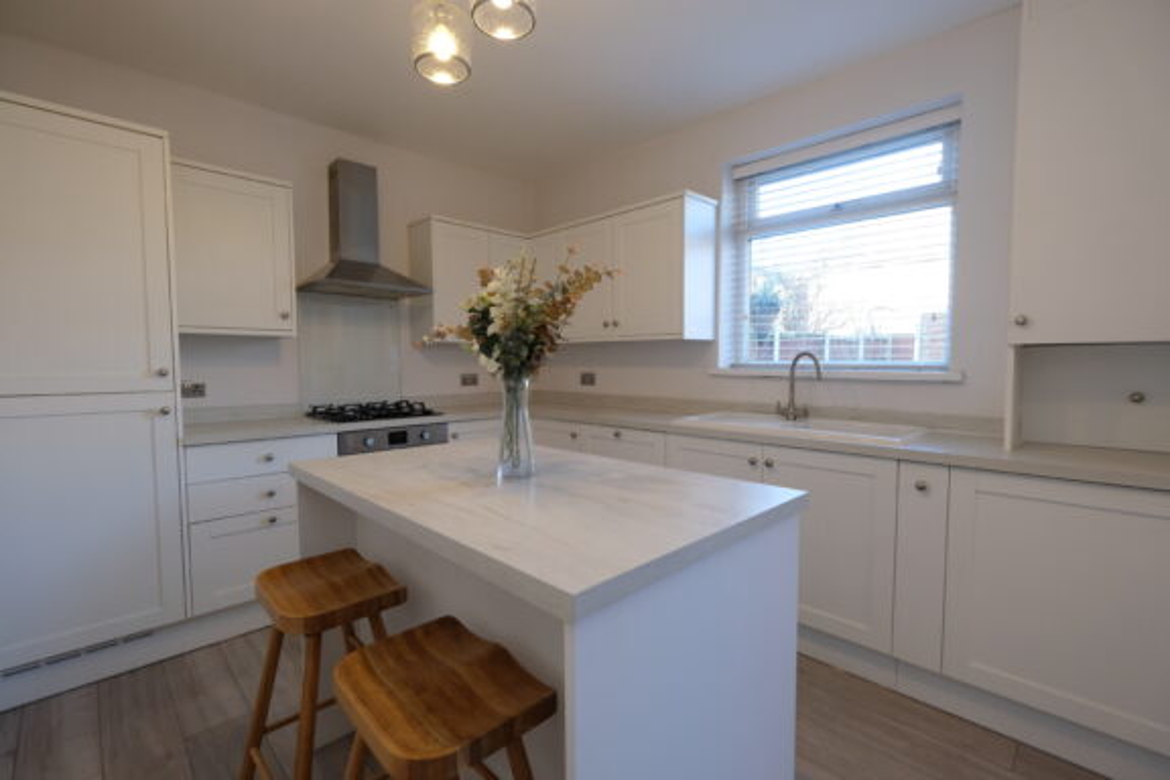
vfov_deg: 77.3
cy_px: 390
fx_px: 487
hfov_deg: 100.4
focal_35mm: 15
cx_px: 585
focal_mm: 10
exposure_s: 1/60
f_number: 4
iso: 500
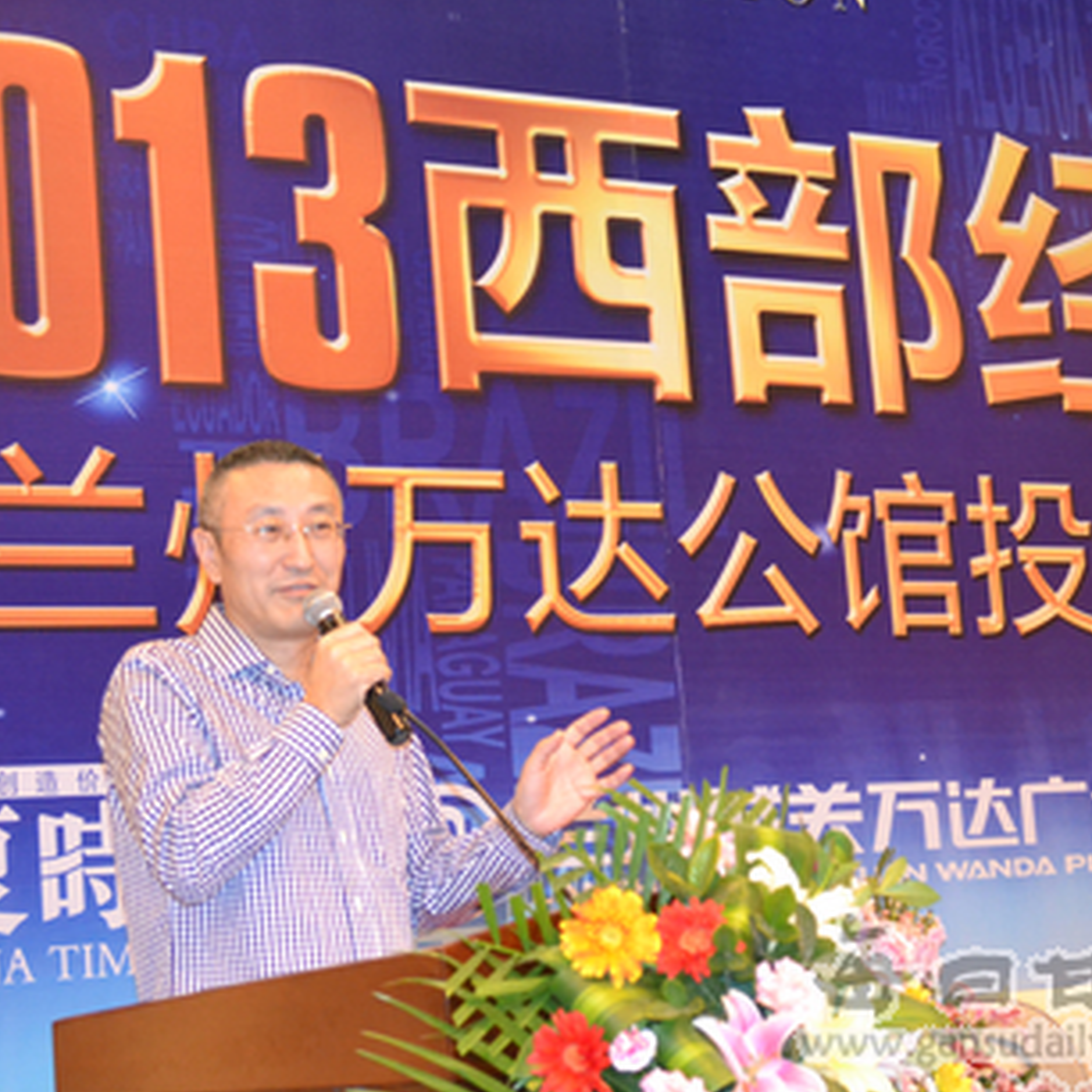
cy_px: 580
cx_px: 485
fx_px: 2820
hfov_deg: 21.9
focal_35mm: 79
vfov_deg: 21.9
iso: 2500
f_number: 5
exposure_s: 1/60
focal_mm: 38
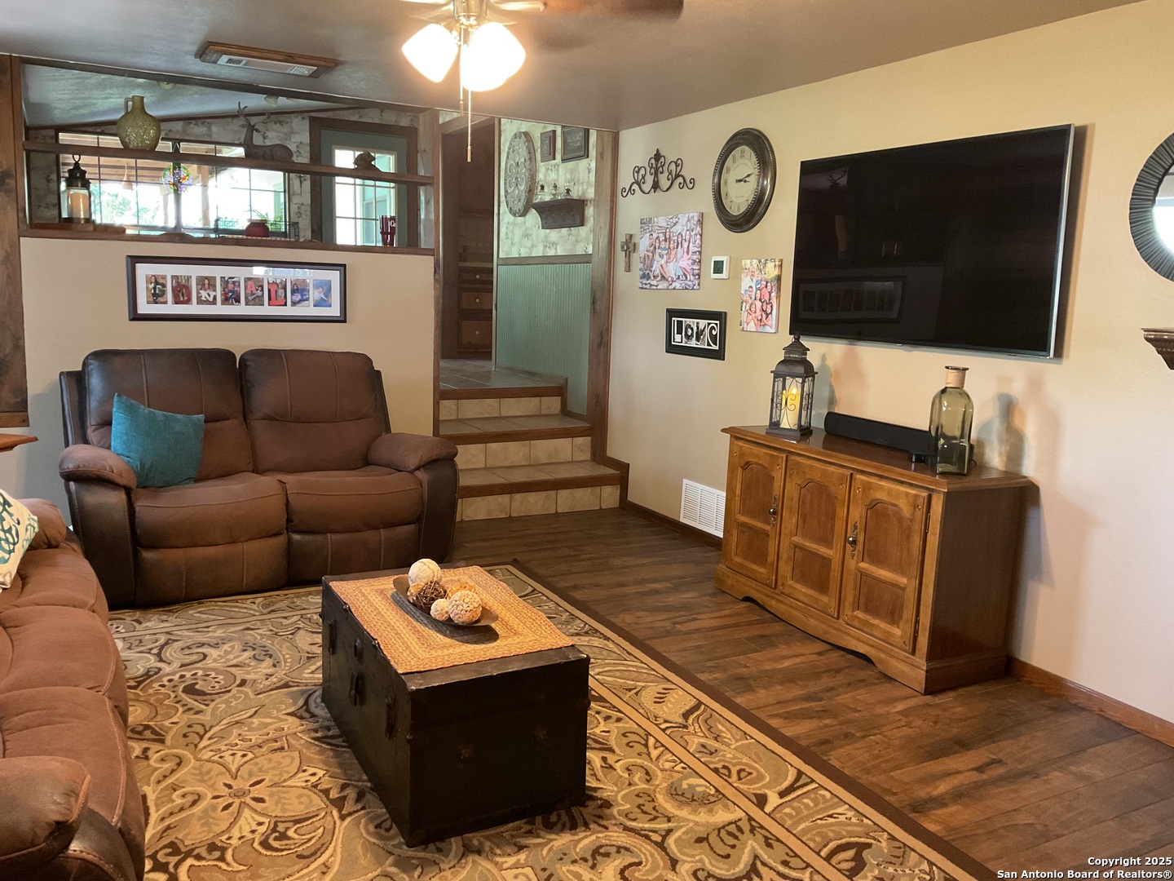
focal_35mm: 29
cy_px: 440
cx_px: 587
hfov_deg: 61.7
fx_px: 984
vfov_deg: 48.2
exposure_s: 1/30
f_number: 1.8
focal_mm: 3
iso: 250
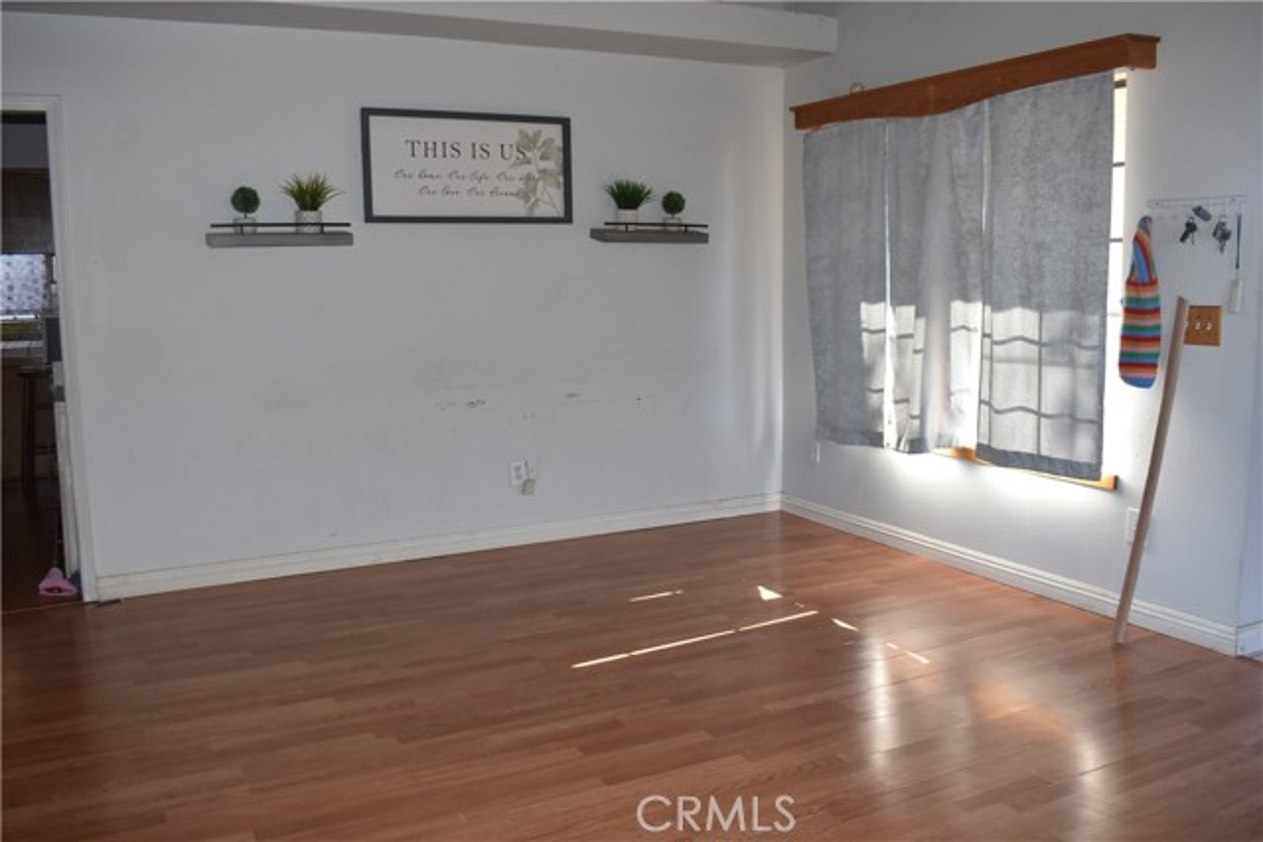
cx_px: 632
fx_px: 1053
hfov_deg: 61.9
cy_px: 421
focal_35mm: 30
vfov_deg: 43.6
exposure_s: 1/125
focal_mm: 20
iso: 720
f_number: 5.6
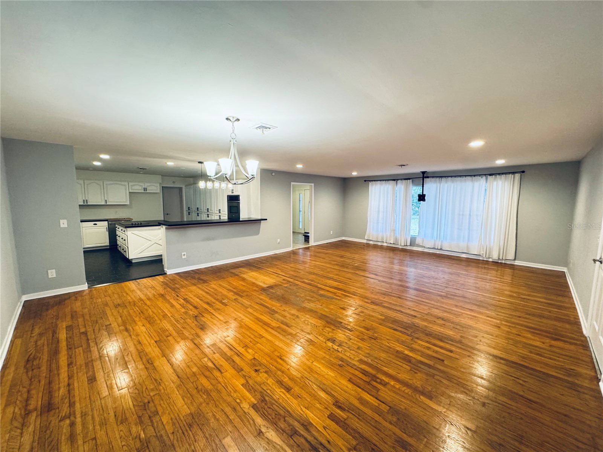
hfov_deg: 102.1
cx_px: 302
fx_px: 244
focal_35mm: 14
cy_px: 226
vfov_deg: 85.7
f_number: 2.2
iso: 400
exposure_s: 1/60
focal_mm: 2.22
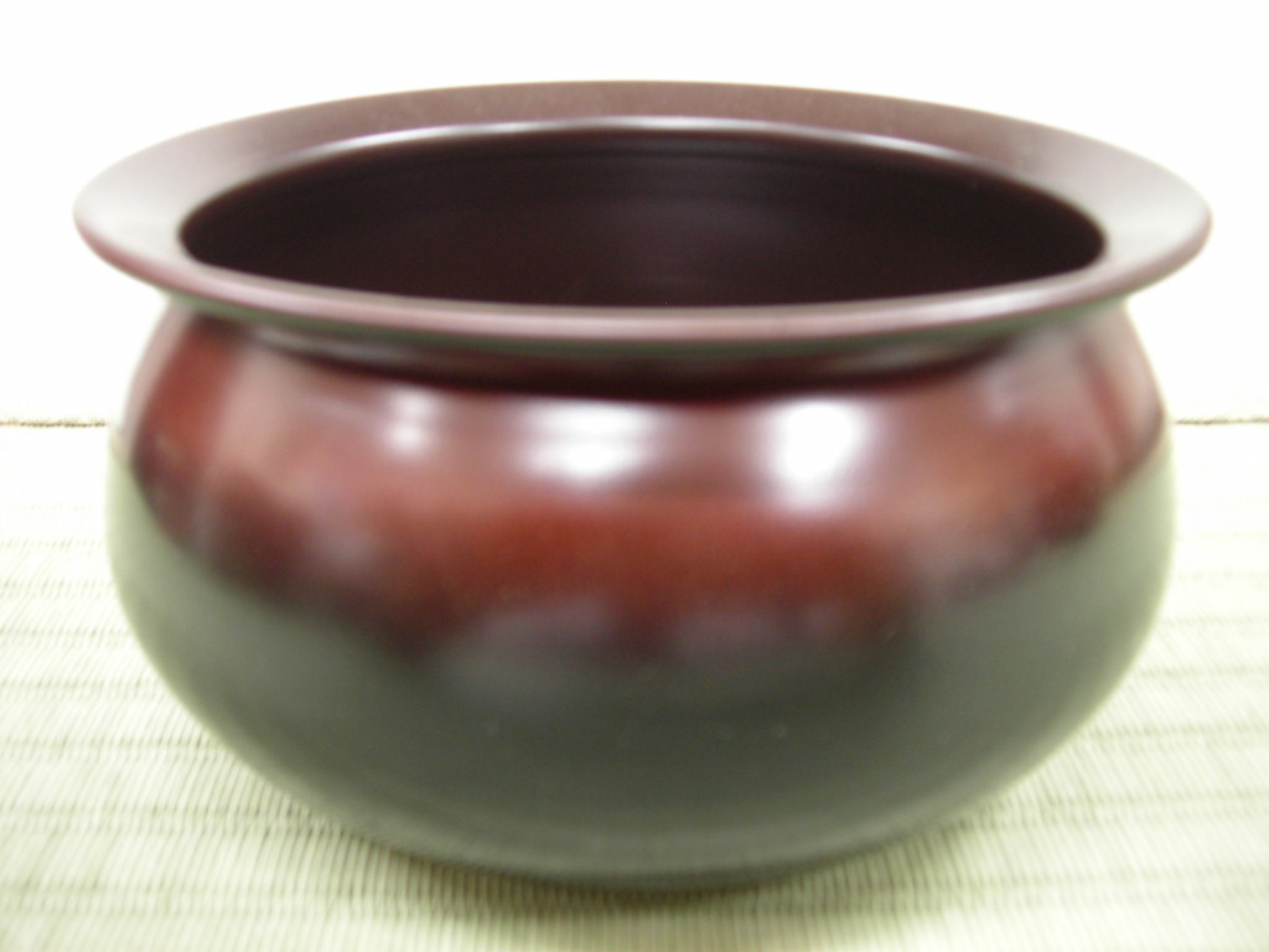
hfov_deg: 49.0
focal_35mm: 38
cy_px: 476
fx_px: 1393
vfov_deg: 37.7
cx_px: 634
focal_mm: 6.3
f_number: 3.2
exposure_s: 1/3.8
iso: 200
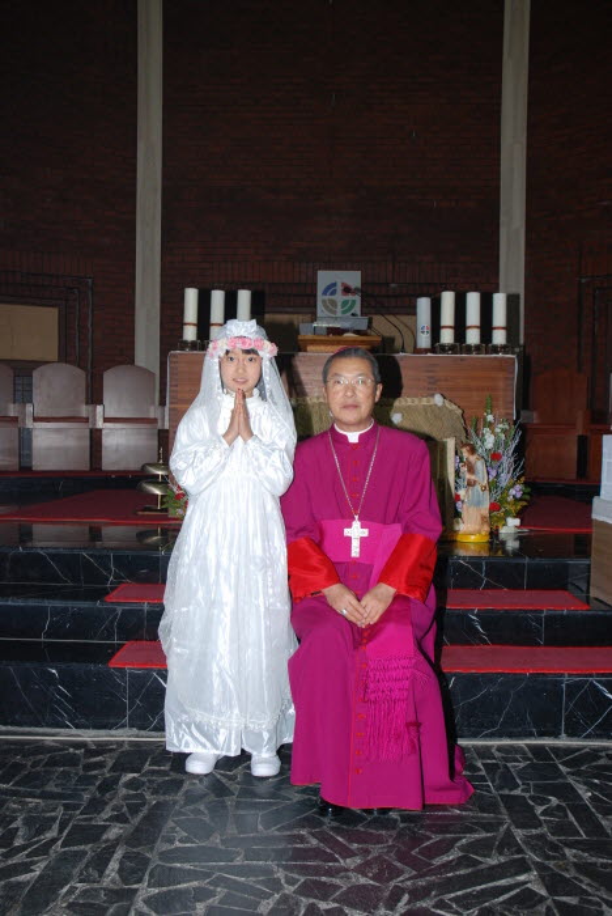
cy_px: 458
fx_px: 840
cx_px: 306
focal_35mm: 33
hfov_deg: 40.0
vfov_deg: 57.2
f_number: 5.6
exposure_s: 1/60
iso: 200
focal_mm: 22
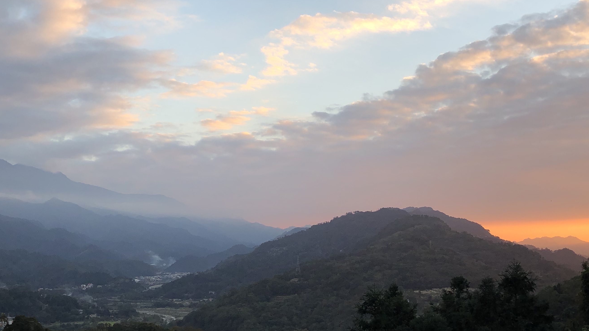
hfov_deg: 43.7
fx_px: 734
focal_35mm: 47
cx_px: 323
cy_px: 161
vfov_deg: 25.4
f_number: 1.8
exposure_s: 1/277
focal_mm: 3.99
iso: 20
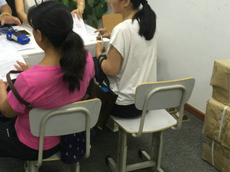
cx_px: 43
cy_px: 37
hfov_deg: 35.5
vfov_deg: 27.5
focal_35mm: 52
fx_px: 345
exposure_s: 1/17
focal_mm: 4.15
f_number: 2.2
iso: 80
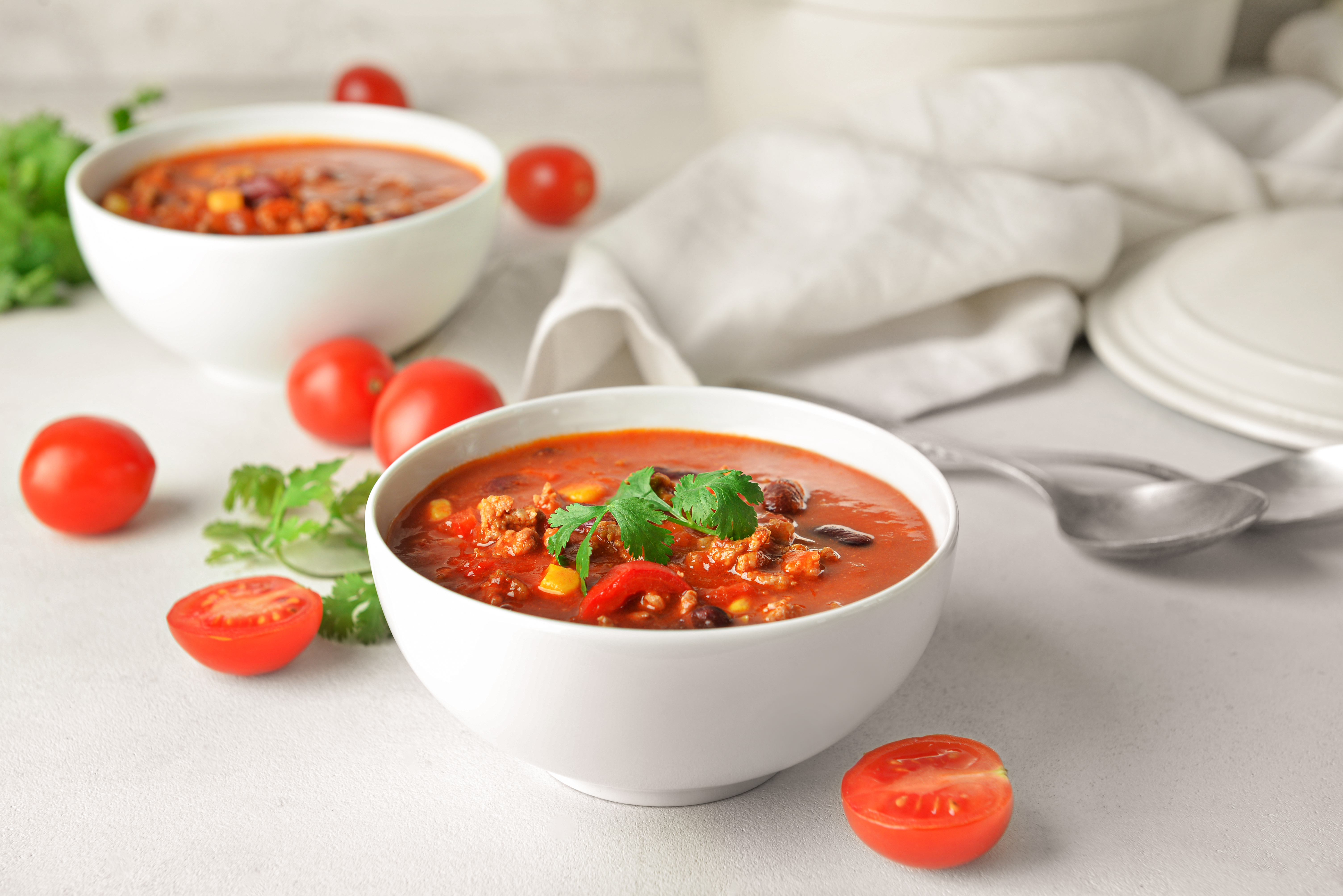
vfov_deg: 19.5
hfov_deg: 28.8
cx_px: 672
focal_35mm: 70
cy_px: 448
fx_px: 2612
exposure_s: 1/160
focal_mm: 70
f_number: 7.1
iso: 250
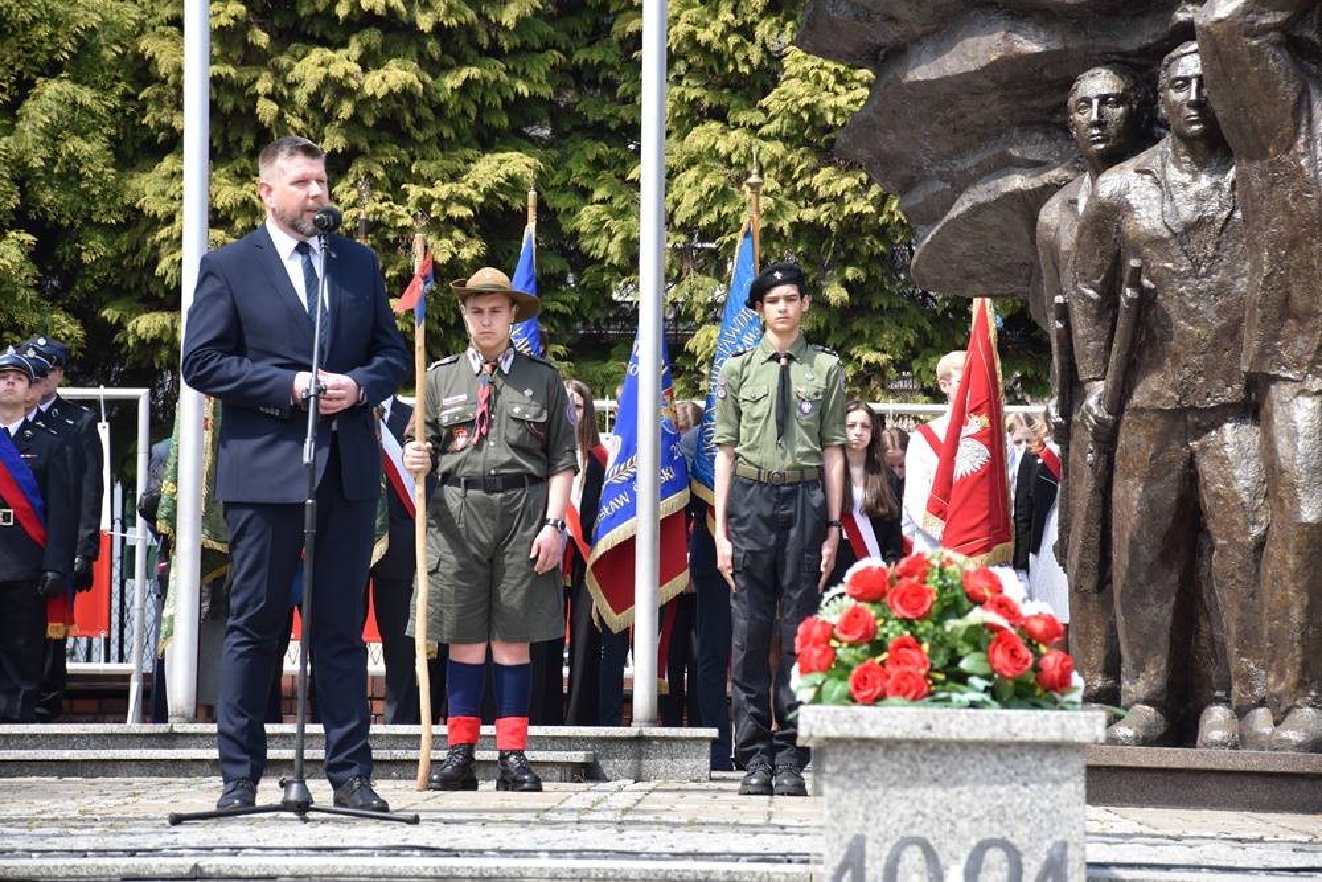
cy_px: 441
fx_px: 5784
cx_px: 661
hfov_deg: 13.0
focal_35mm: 158
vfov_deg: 8.7
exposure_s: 1/320
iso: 200
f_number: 7.1
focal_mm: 105
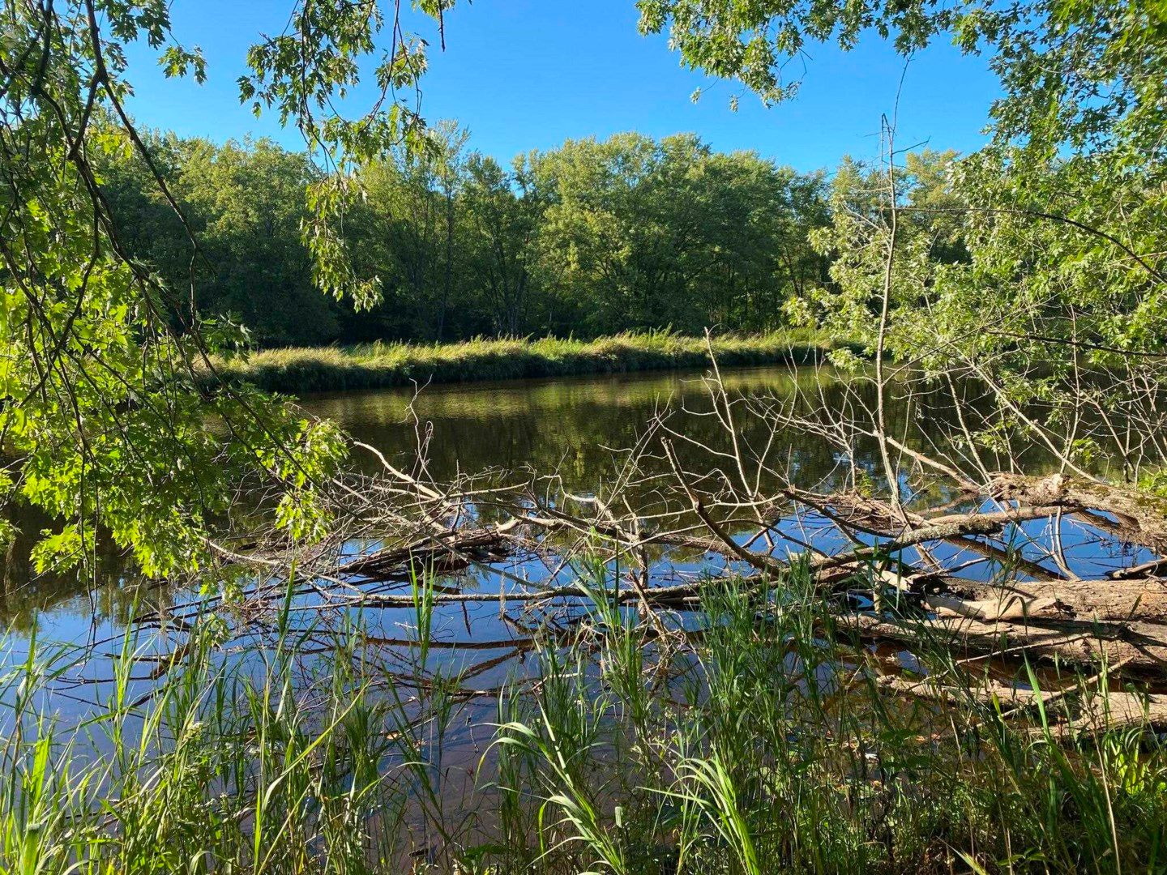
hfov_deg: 67.3
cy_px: 438
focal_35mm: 26
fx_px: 877
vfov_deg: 53.1
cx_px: 584
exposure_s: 1/706
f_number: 1.8
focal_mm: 4.25
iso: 32
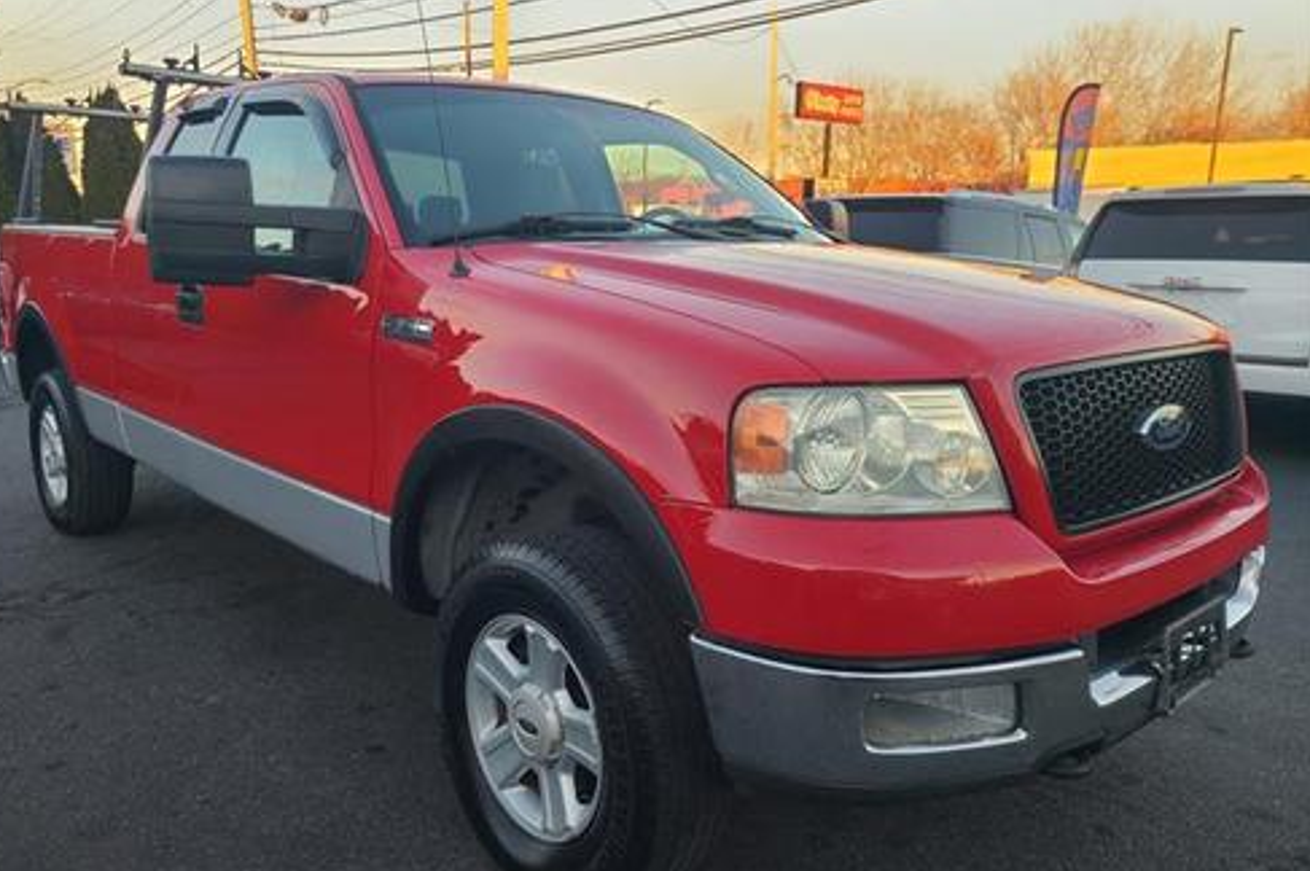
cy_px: 441
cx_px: 638
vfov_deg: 46.3
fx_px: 1018
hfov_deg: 65.5
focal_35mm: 28
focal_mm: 5.4
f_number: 1.8
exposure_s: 1/175
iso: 40
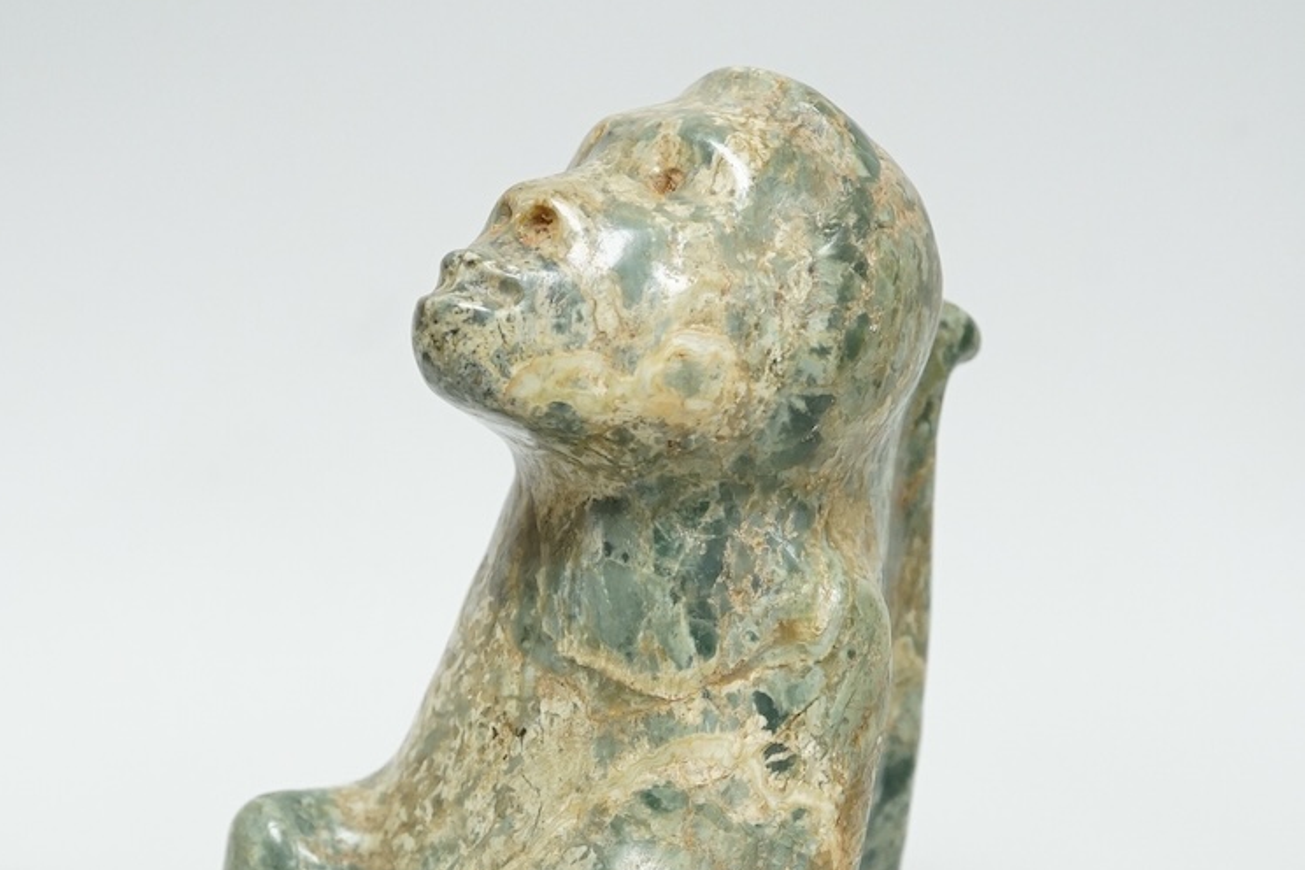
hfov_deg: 29.7
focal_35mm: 68
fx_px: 2465
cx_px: 649
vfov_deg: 19.8
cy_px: 729
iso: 2500
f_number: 11
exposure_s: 1/80
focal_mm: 30
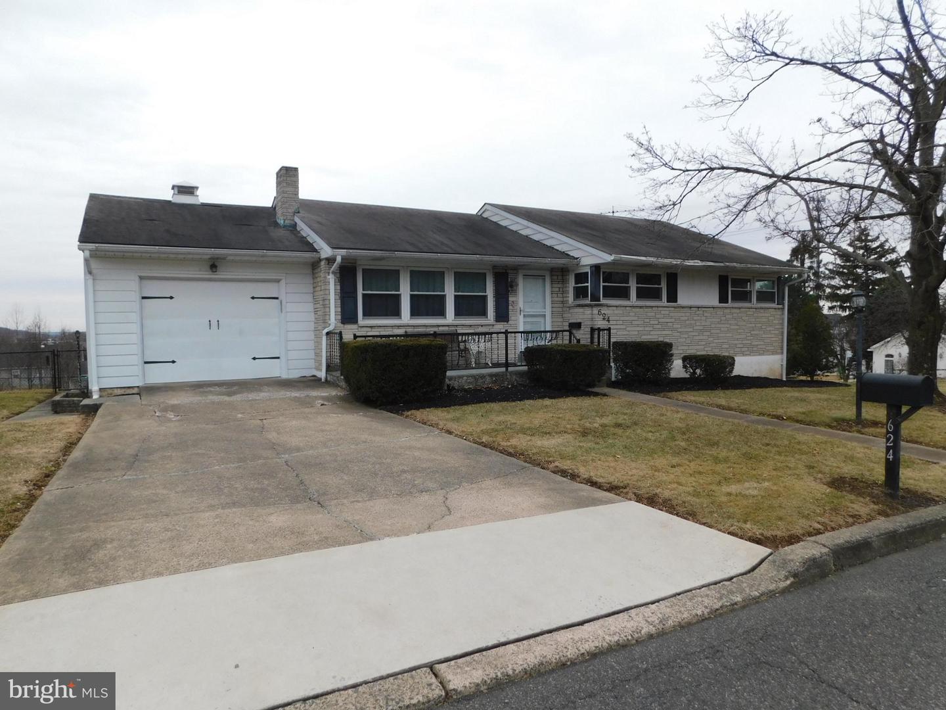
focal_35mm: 23
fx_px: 629
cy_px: 355
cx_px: 473
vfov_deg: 58.9
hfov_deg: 73.9
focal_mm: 4
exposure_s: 1/1000
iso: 125
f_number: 3
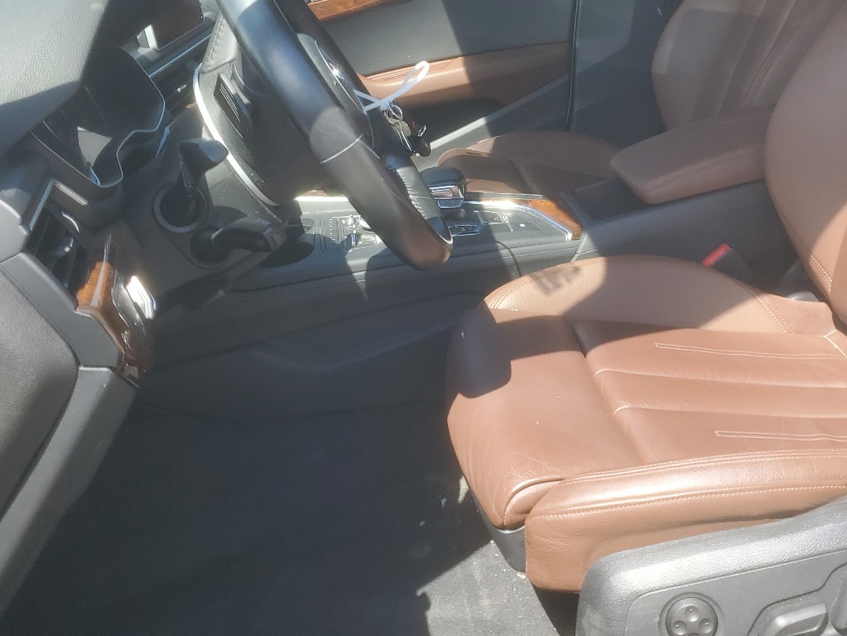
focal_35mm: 40
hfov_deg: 46.5
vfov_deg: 35.2
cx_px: 509
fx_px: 979
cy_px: 166
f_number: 1.5
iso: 50
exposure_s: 1/667
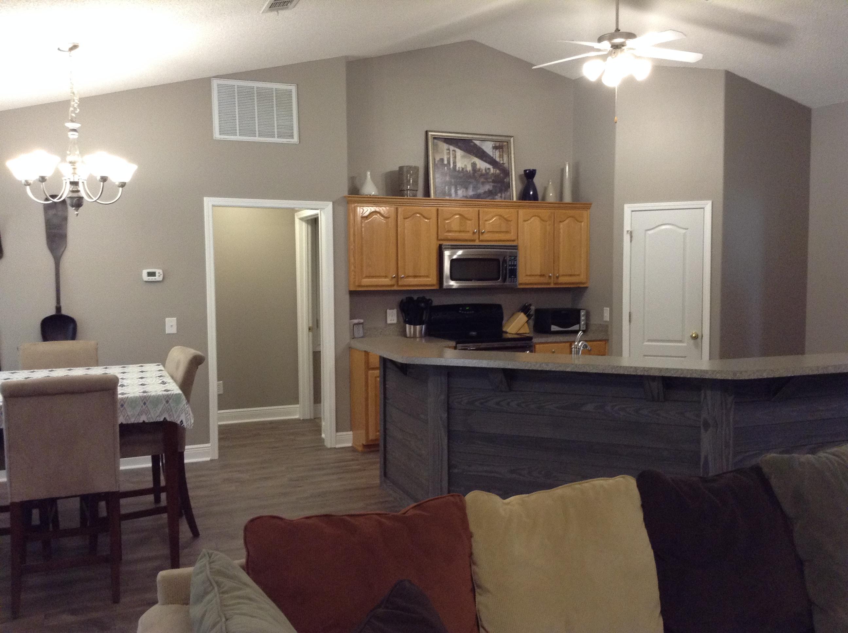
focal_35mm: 33
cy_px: 316
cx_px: 424
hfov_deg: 55.4
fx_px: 807
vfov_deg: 42.8
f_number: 2.4
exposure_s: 1/24
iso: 160
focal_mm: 3.3
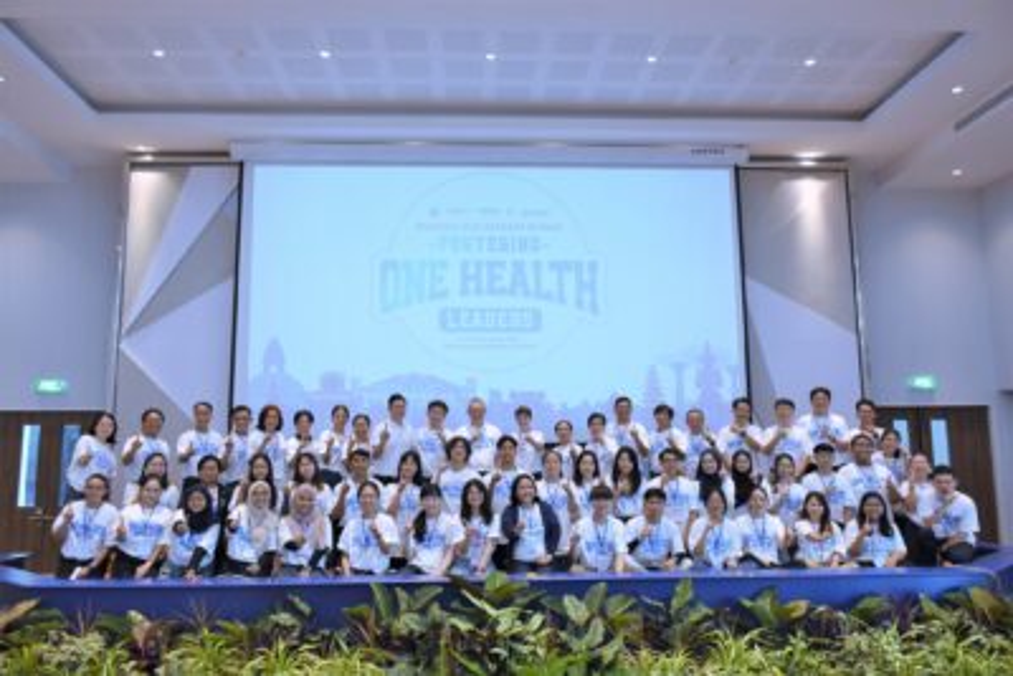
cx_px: 506
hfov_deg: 67.4
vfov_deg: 48.0
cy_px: 338
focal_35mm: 27
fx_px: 760
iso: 1000
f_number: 5.6
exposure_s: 1/125
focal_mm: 18
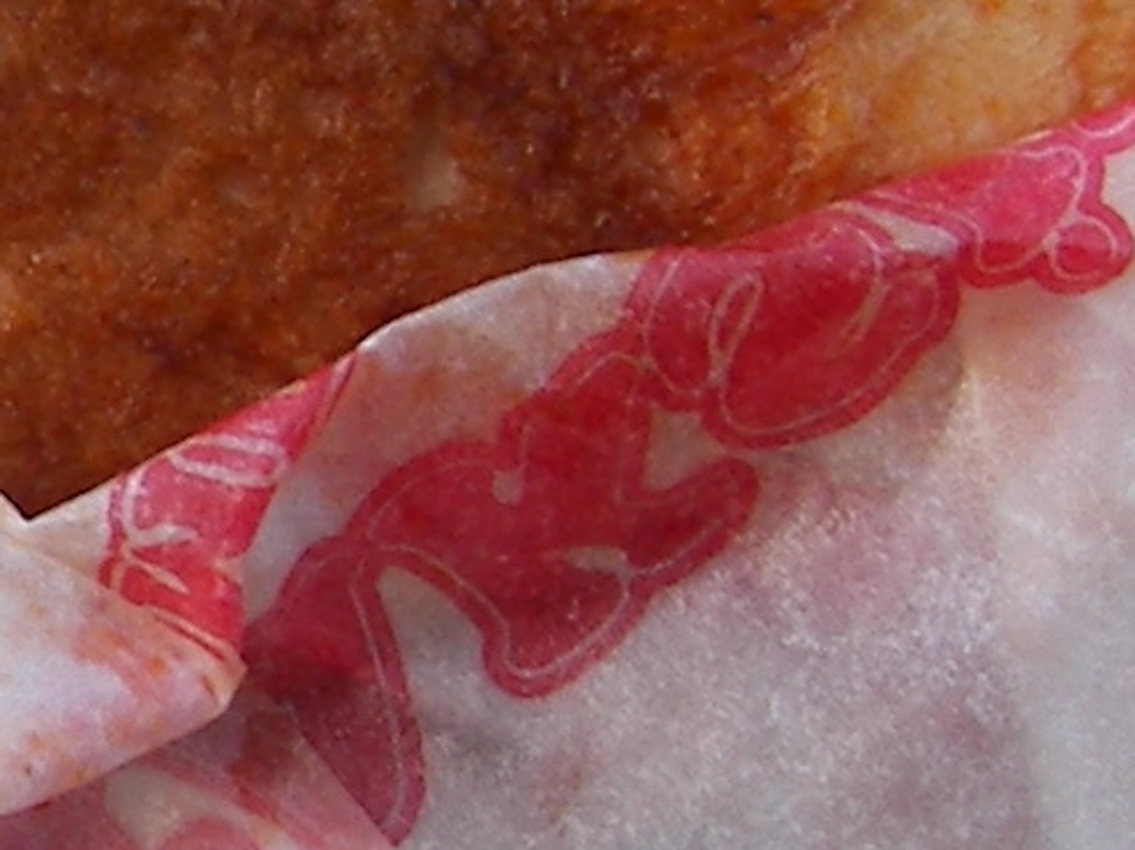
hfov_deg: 10.2
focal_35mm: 190
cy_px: 370
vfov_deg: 7.8
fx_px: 6228
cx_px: -425
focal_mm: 6
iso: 50
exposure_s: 1/125
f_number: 2.8
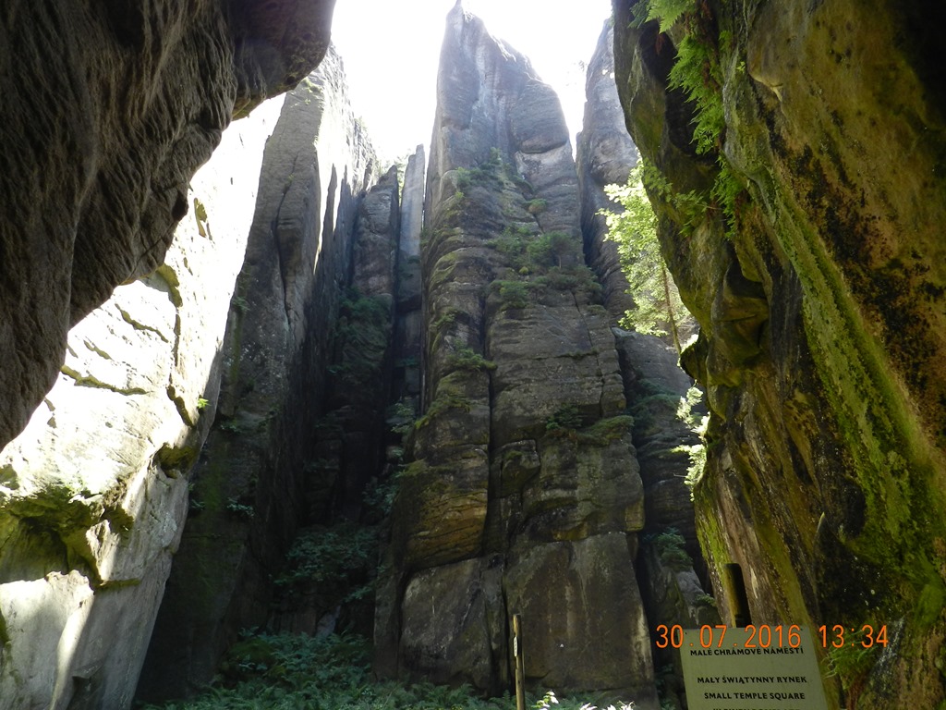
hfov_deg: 73.9
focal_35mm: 23
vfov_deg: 58.9
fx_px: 629
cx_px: 473
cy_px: 355
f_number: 3.4
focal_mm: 4
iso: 160
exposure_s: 1/100
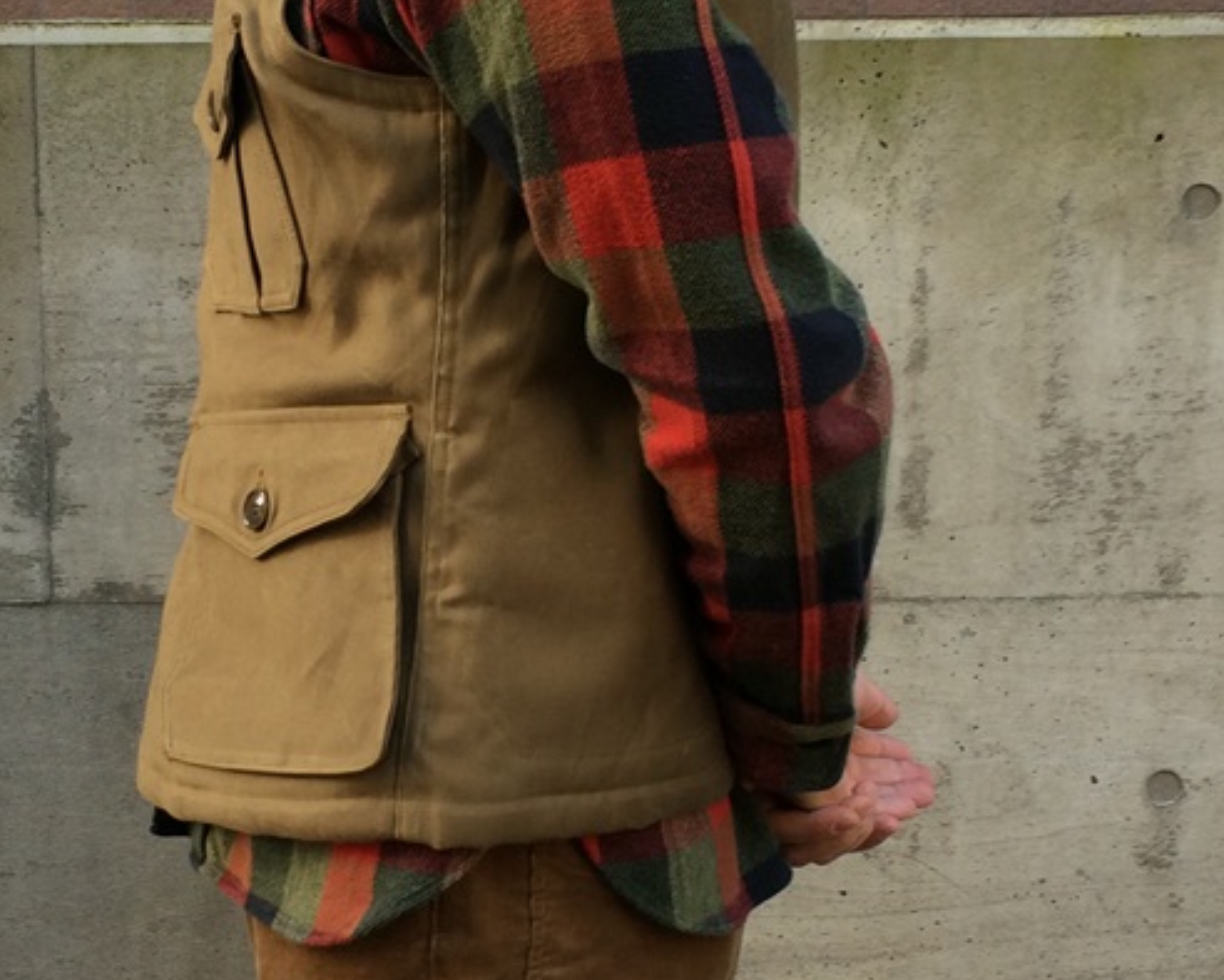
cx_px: 642
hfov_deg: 40.3
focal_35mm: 46
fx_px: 1667
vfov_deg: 32.4
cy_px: 301
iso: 40
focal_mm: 4.15
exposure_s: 1/120
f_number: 2.2
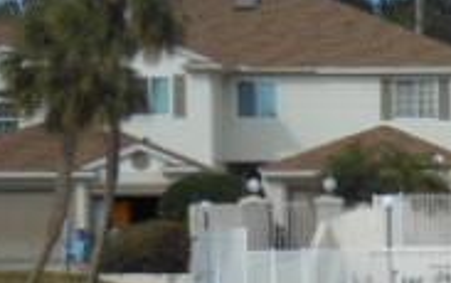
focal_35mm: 322
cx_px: 774
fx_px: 3964
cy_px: 389
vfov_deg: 4.1
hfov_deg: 6.4
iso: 80
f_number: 4.6
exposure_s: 1/800
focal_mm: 15.5
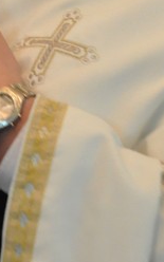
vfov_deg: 6.7
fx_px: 2217
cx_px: 45
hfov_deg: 4.2
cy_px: -28
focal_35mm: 310
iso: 1600
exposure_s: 1/50
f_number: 5
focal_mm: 42
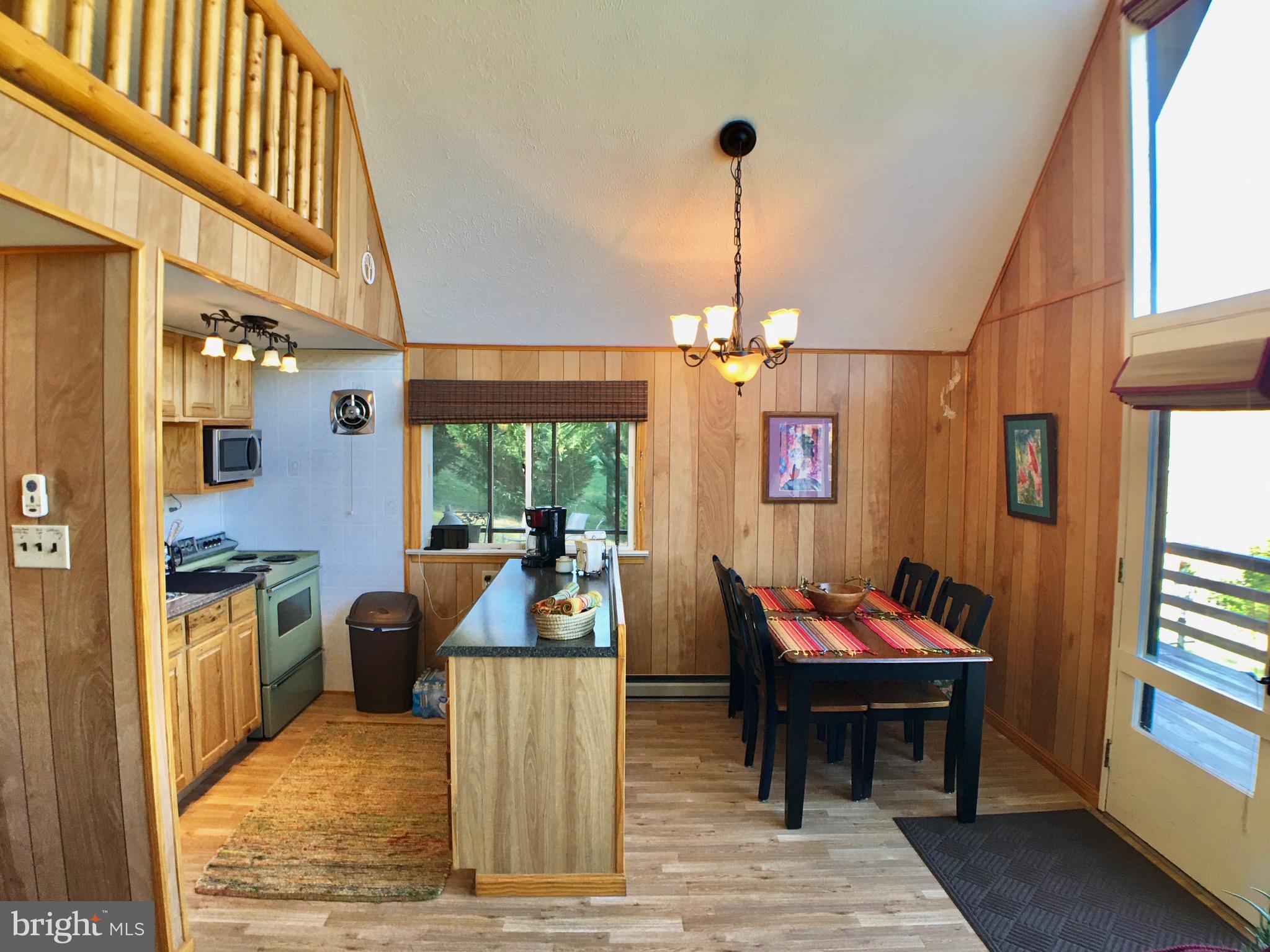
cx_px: 635
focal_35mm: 29
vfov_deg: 48.2
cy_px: 476
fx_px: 1064
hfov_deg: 61.7
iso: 32
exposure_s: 1/30
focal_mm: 4.15
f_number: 2.2
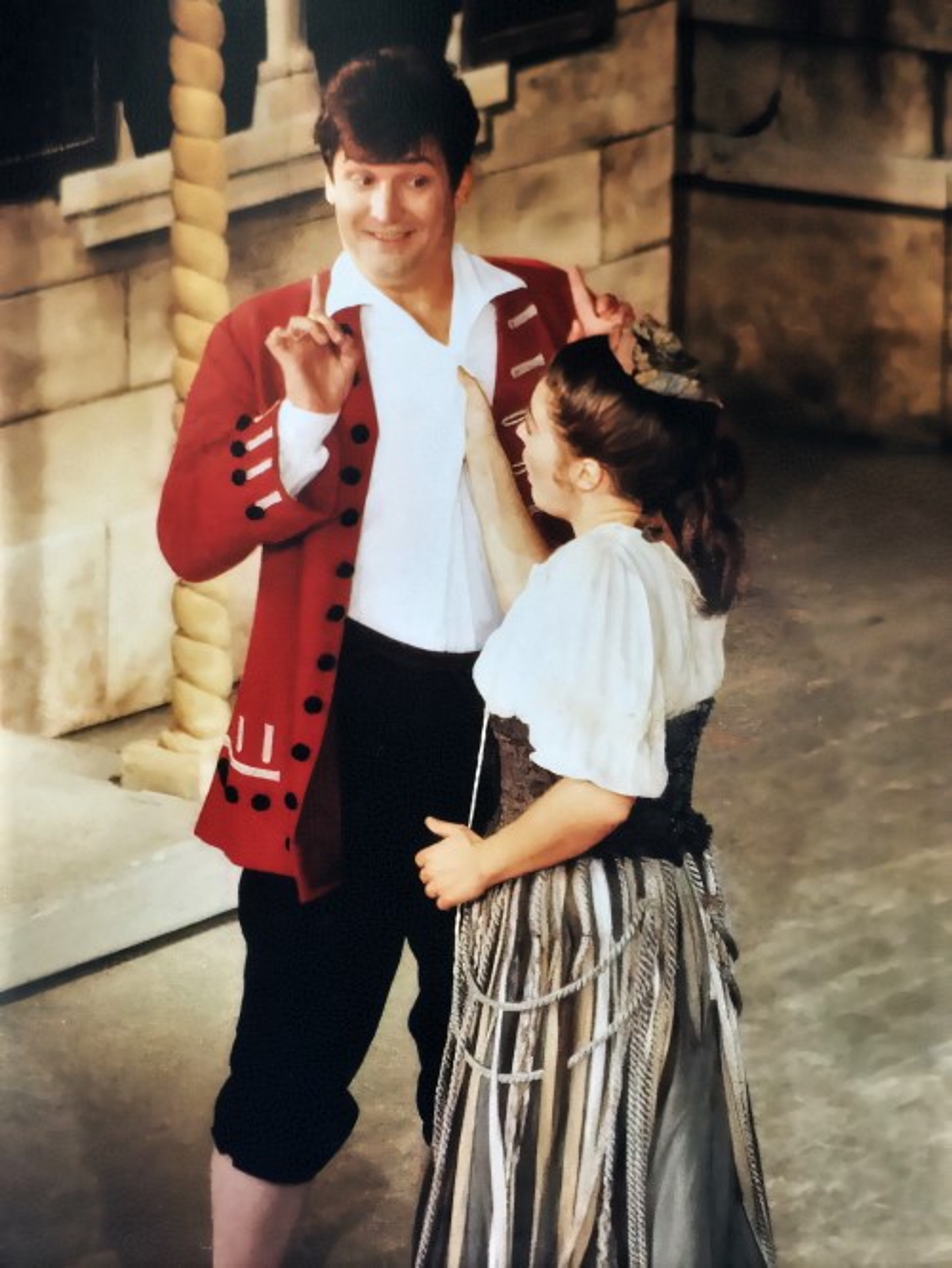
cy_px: 634
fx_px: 1136
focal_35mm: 31
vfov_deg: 58.3
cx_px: 476
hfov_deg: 45.5
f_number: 2.4
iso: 50
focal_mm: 3.3
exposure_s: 1/33
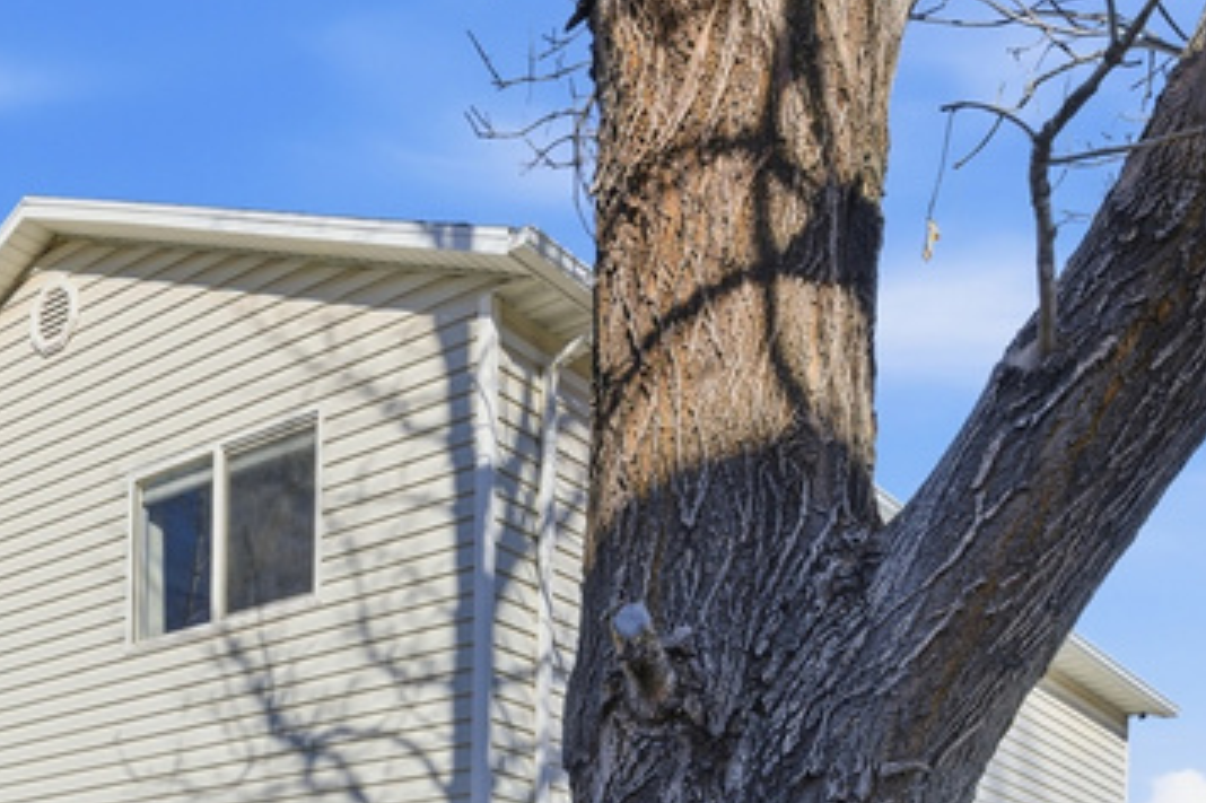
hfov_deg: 40.7
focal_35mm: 46
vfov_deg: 24.5
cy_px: 1111
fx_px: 1540
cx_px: 210
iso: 200
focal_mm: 16
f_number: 9
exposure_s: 1/1600
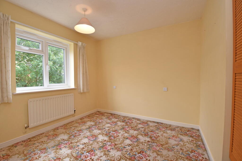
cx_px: 121
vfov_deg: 77.3
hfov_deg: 100.4
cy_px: 80
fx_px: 101
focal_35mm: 15
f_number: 5
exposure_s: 1/200
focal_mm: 10
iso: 400
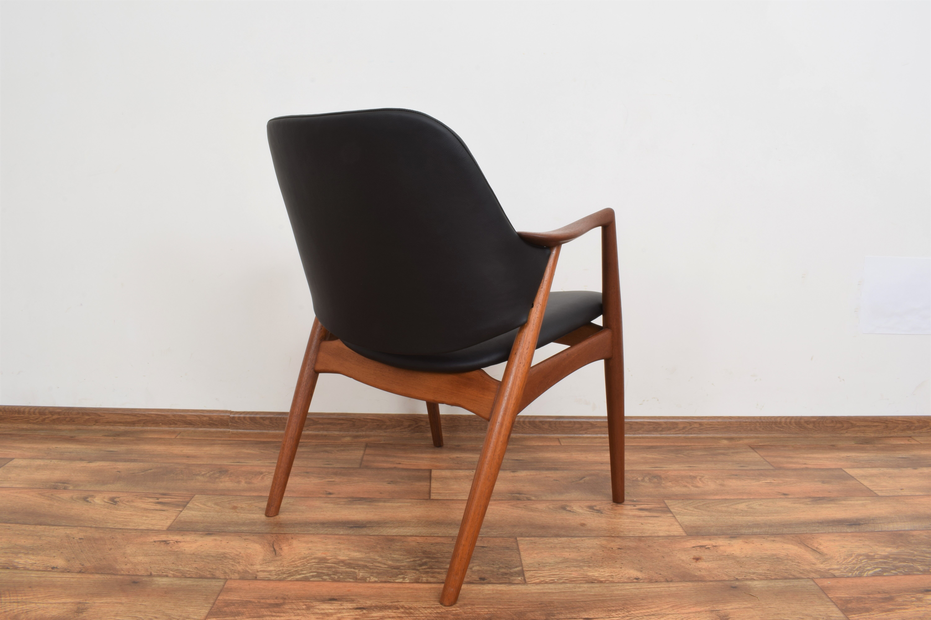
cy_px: 310
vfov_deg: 47.9
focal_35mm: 27
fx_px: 698
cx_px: 466
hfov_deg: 67.4
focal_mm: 18
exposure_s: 4
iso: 100
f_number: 22
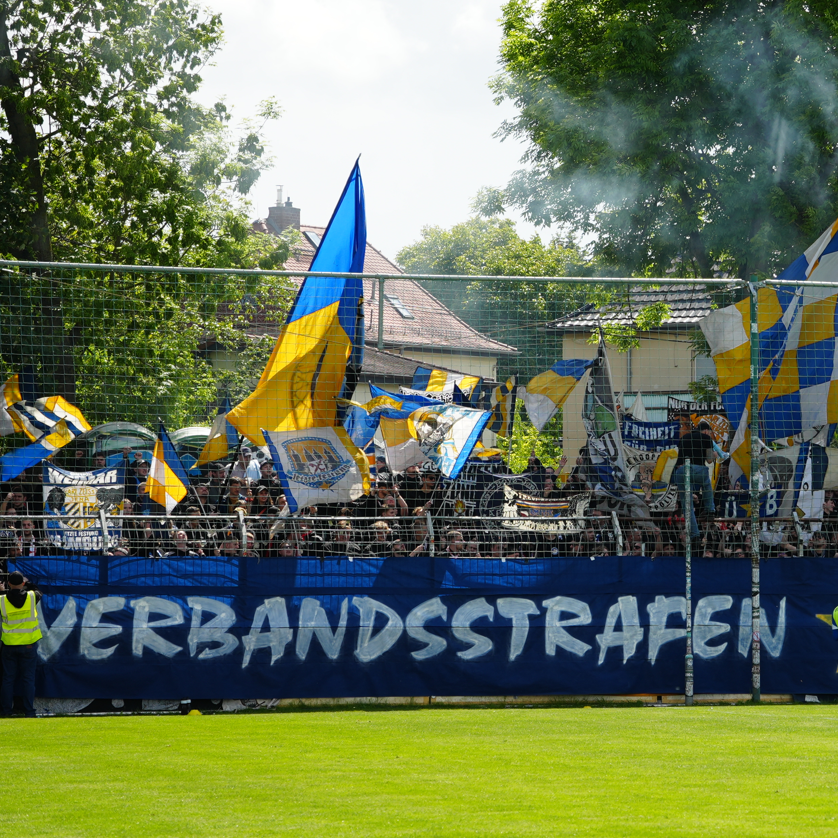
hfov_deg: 10.8
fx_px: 4410
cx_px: 742
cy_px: 437
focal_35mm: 161
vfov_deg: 10.9
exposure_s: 1/400
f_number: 5.6
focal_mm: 68
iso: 100
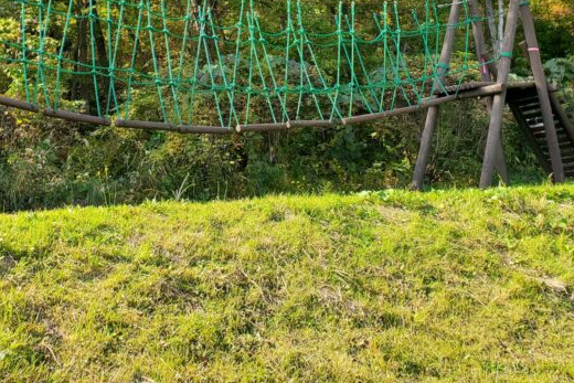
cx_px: 265
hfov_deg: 38.2
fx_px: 829
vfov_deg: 24.7
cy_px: -4
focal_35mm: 52
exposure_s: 1/366
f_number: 2.4
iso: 50
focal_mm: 4.3
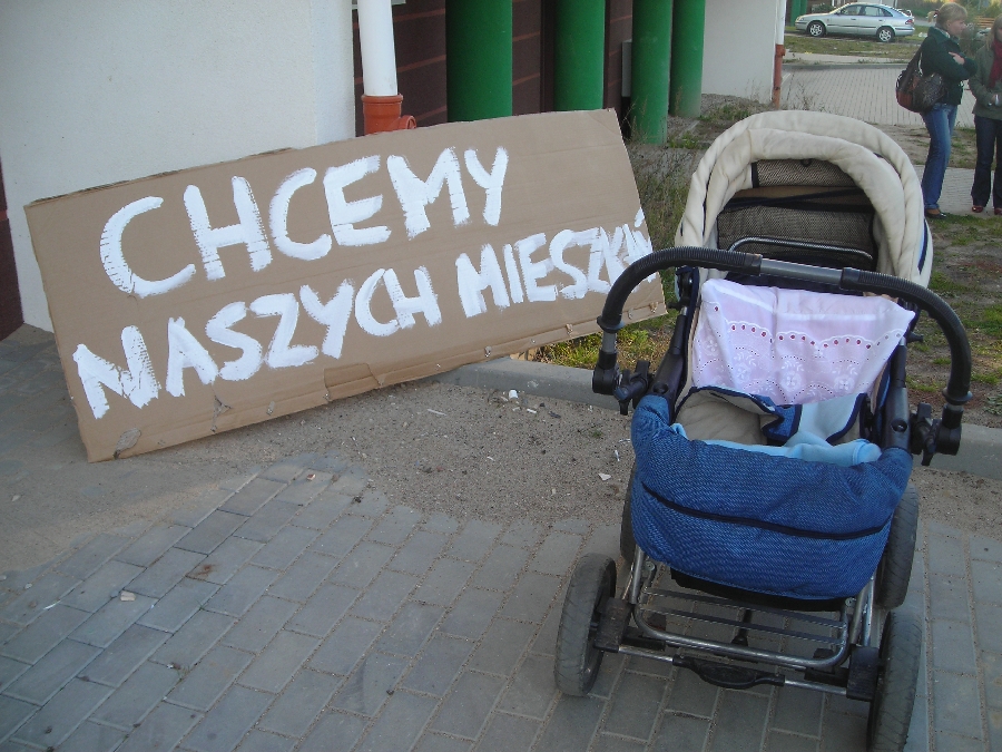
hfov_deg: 49.0
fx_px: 1100
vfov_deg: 37.7
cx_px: 501
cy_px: 376
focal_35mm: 38
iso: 50
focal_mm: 6.3
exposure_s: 1/83.8
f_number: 3.2
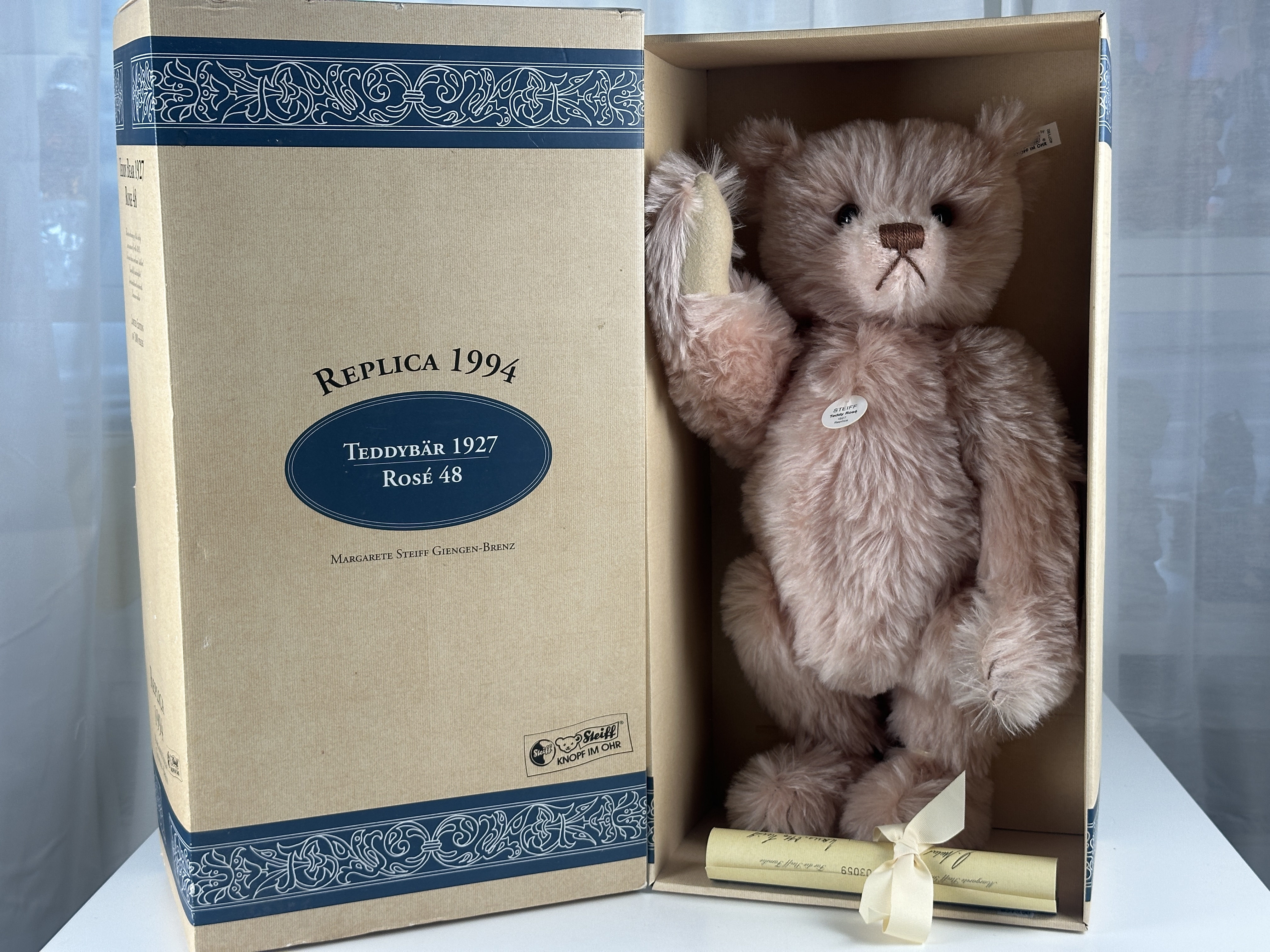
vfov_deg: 30.3
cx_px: 635
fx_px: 1761
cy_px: 476
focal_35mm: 48
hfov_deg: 39.7
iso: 50
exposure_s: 1/100
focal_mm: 6.86
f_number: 1.78
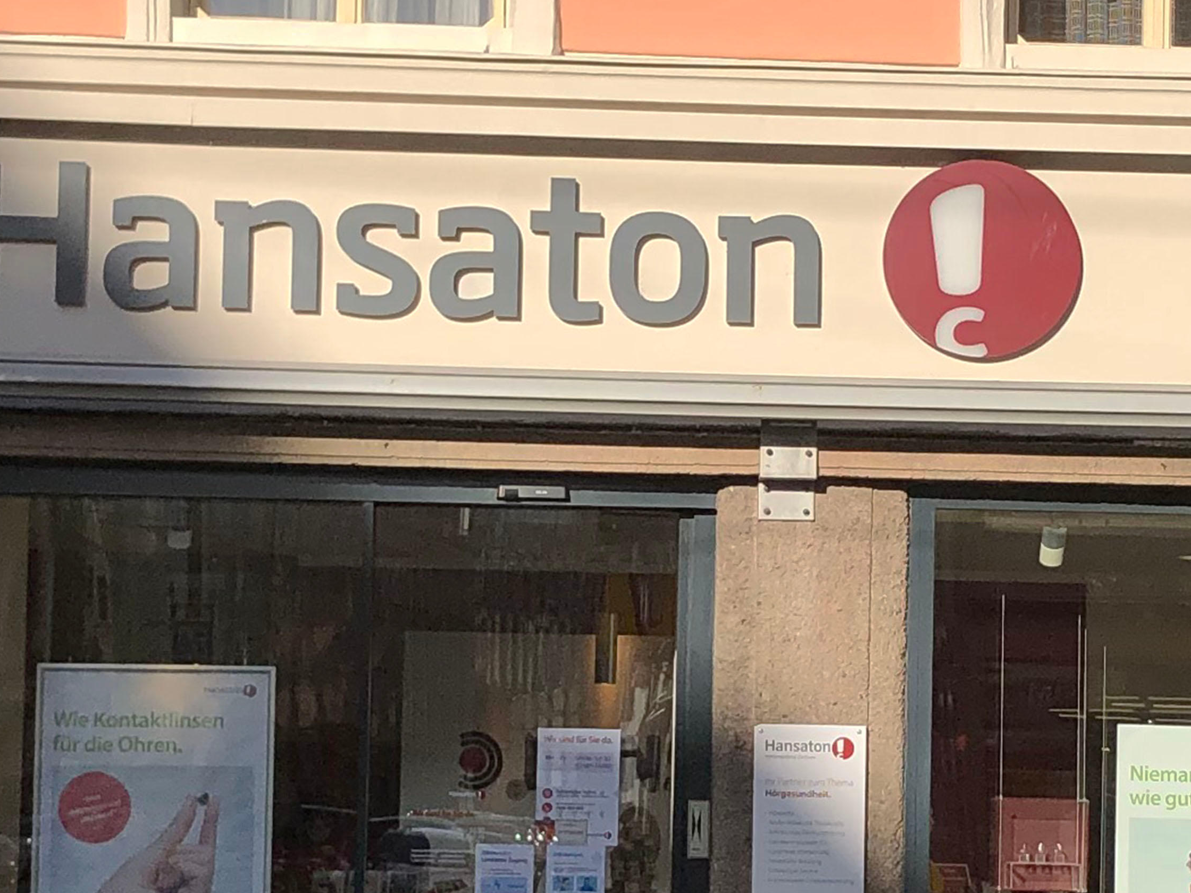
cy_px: 642
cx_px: 492
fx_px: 1720
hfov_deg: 38.1
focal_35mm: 50
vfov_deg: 28.8
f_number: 1.8
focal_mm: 3.99
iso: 20
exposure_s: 1/2558
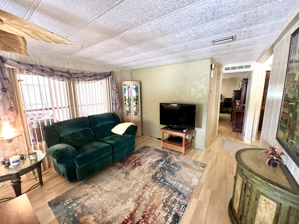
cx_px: 150
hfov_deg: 106.2
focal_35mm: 13
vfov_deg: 89.9
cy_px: 112
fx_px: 112
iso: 1000
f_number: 1.8
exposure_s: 1/60
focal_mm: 1.57
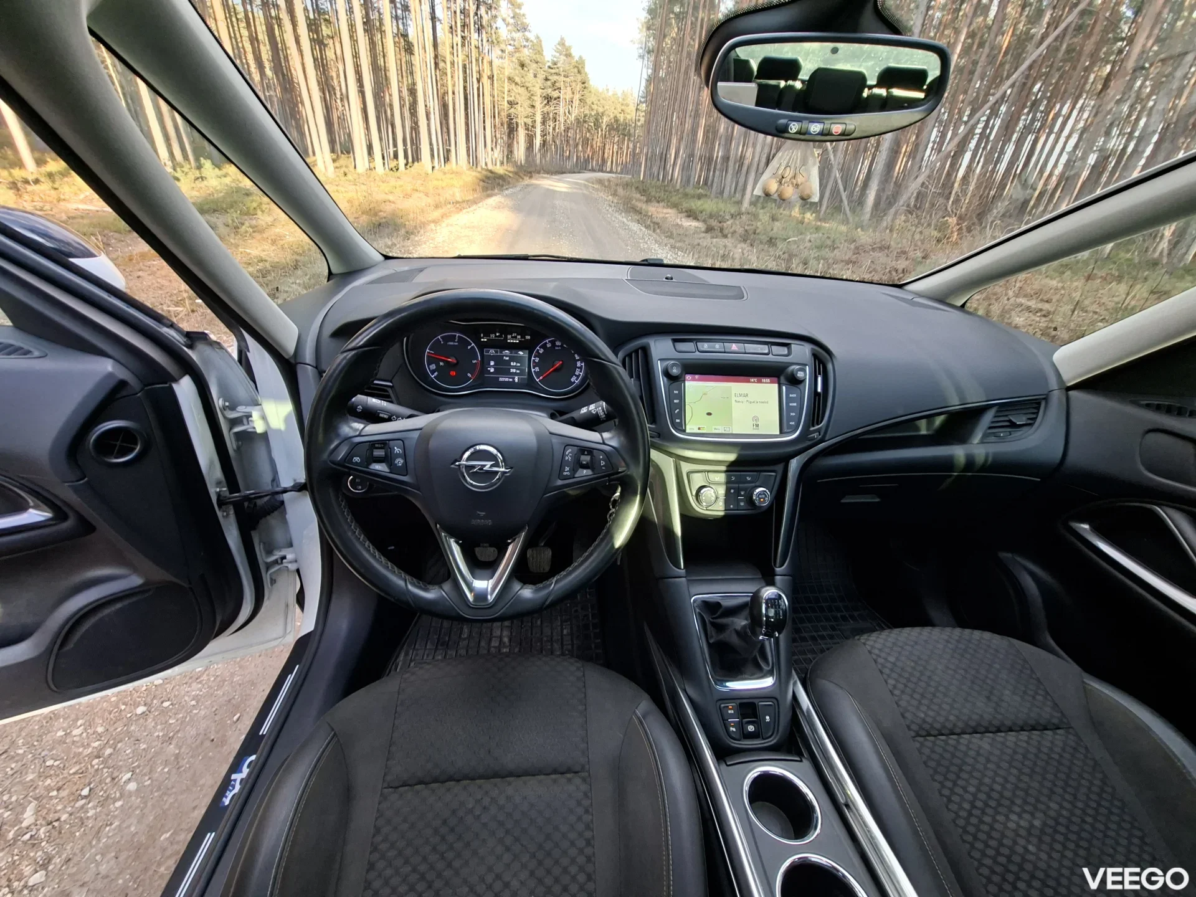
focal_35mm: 13
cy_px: 448
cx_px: 598
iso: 40
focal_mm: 1.74
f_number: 2.2
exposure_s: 1/50
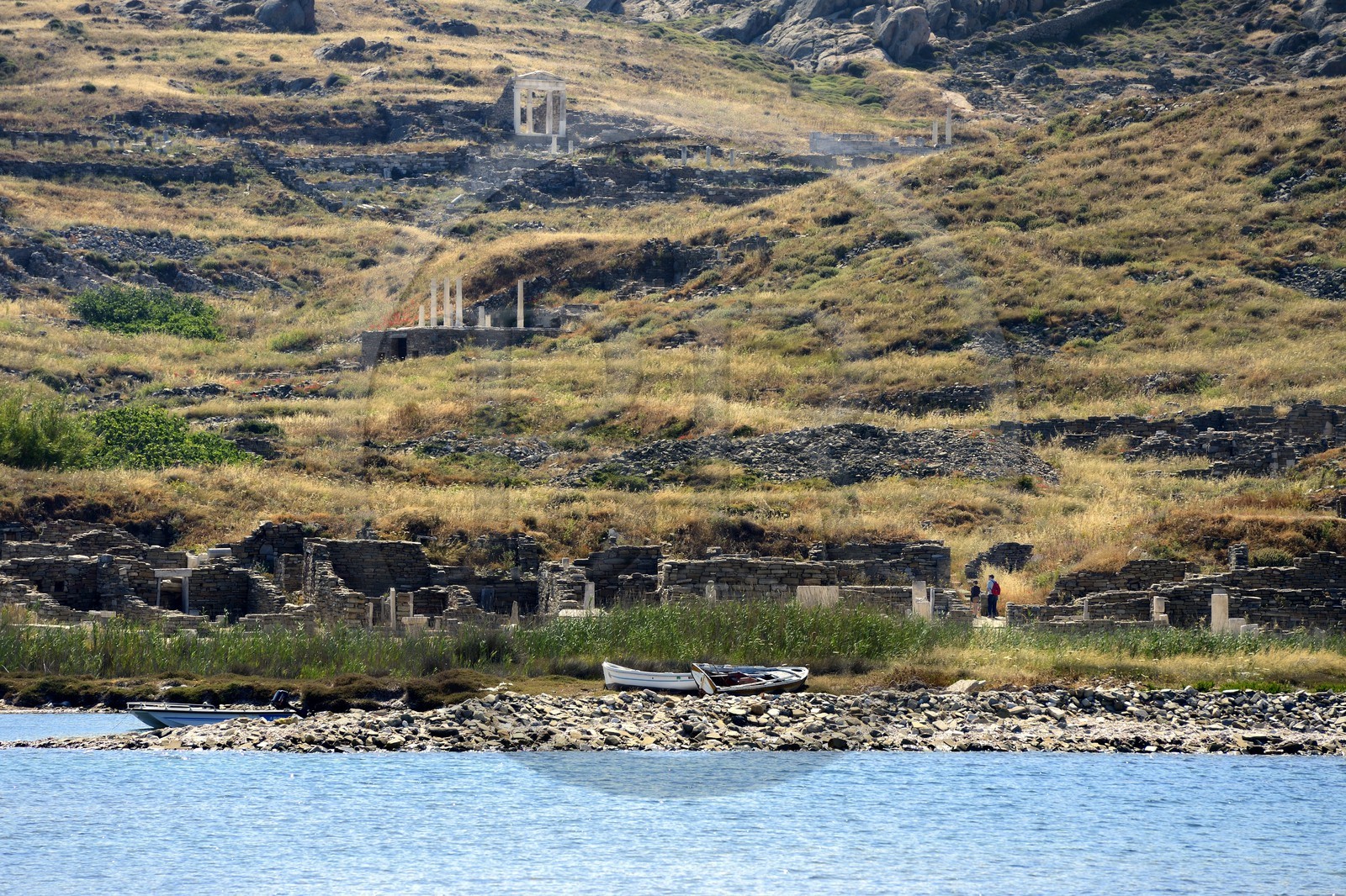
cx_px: 673
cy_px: 448
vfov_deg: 6.9
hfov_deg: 10.3
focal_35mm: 200
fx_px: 7476
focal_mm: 200
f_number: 7.1
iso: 200
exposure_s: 1/500
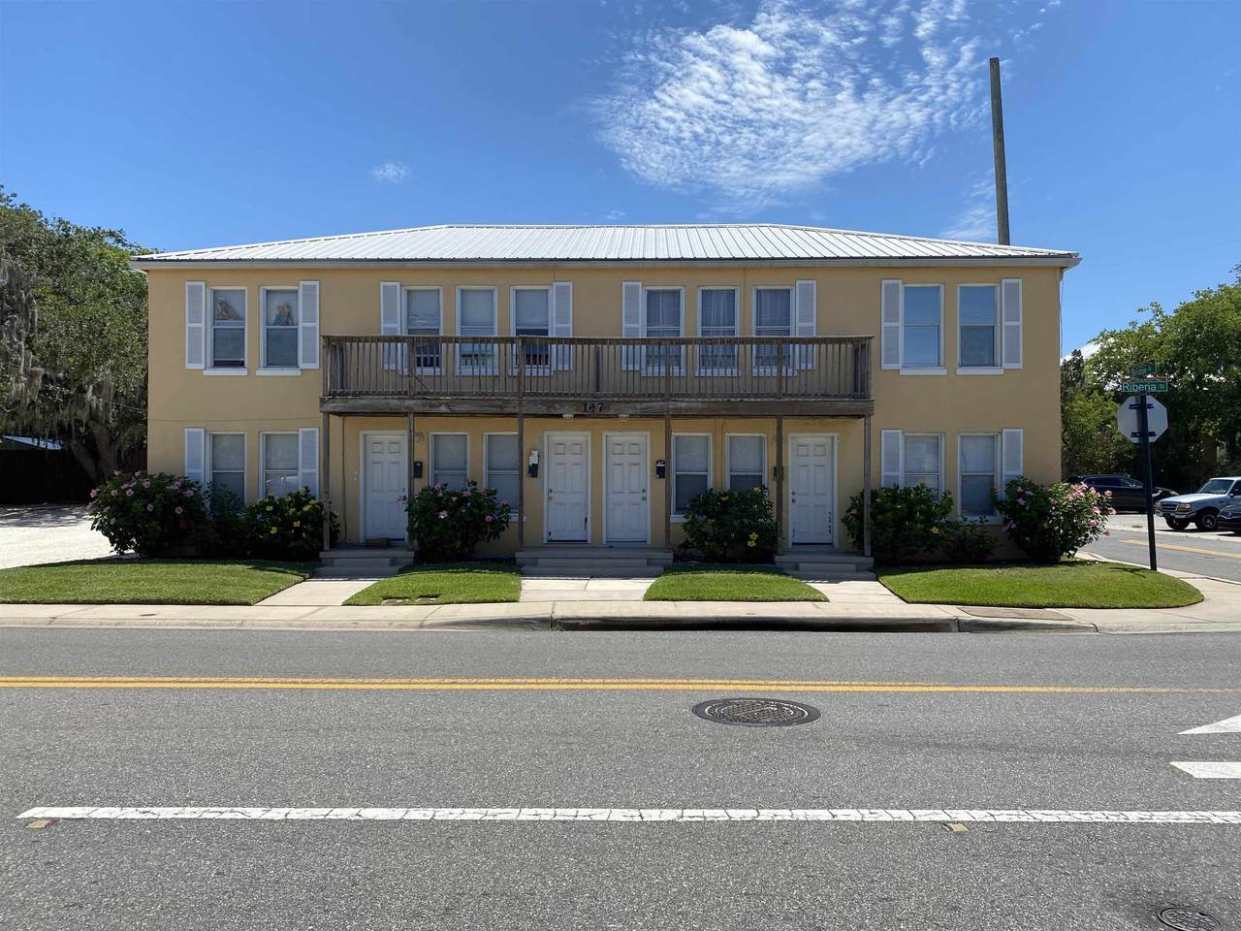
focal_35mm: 26
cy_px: 466
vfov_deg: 53.1
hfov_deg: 67.3
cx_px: 620
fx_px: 932
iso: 32
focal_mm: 4.25
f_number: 1.8
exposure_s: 1/3610
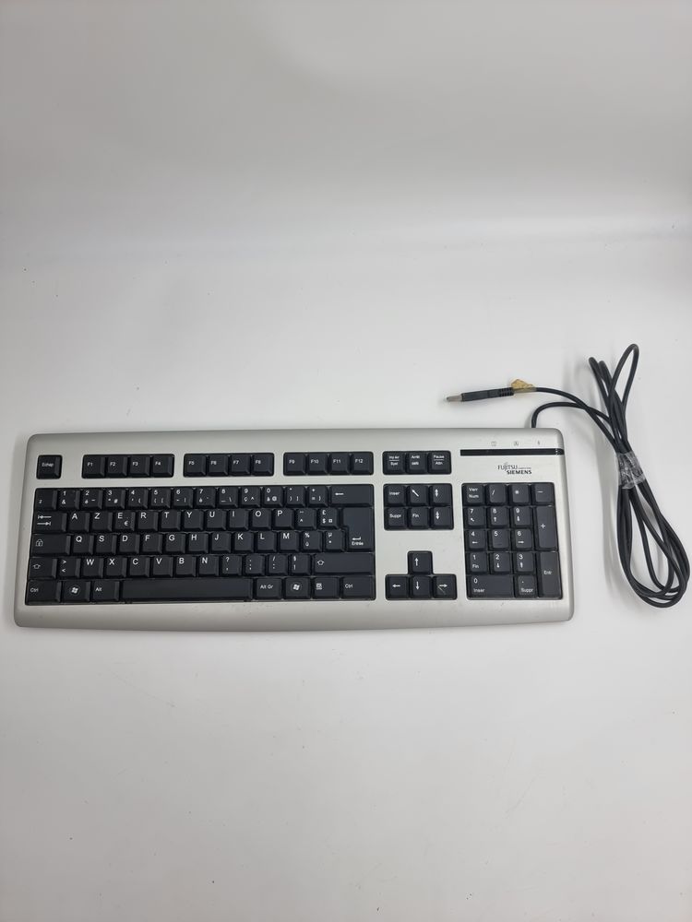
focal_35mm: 24
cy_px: 461
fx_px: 640
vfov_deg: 71.6
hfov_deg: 56.8
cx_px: 346
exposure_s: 1/100
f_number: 1.8
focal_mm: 6.7
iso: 50
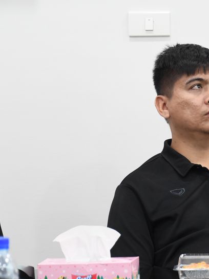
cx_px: 197
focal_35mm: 299
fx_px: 2404
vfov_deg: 6.6
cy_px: 134
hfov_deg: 5.0
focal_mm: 110
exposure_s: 1/30
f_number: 5.6
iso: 1600
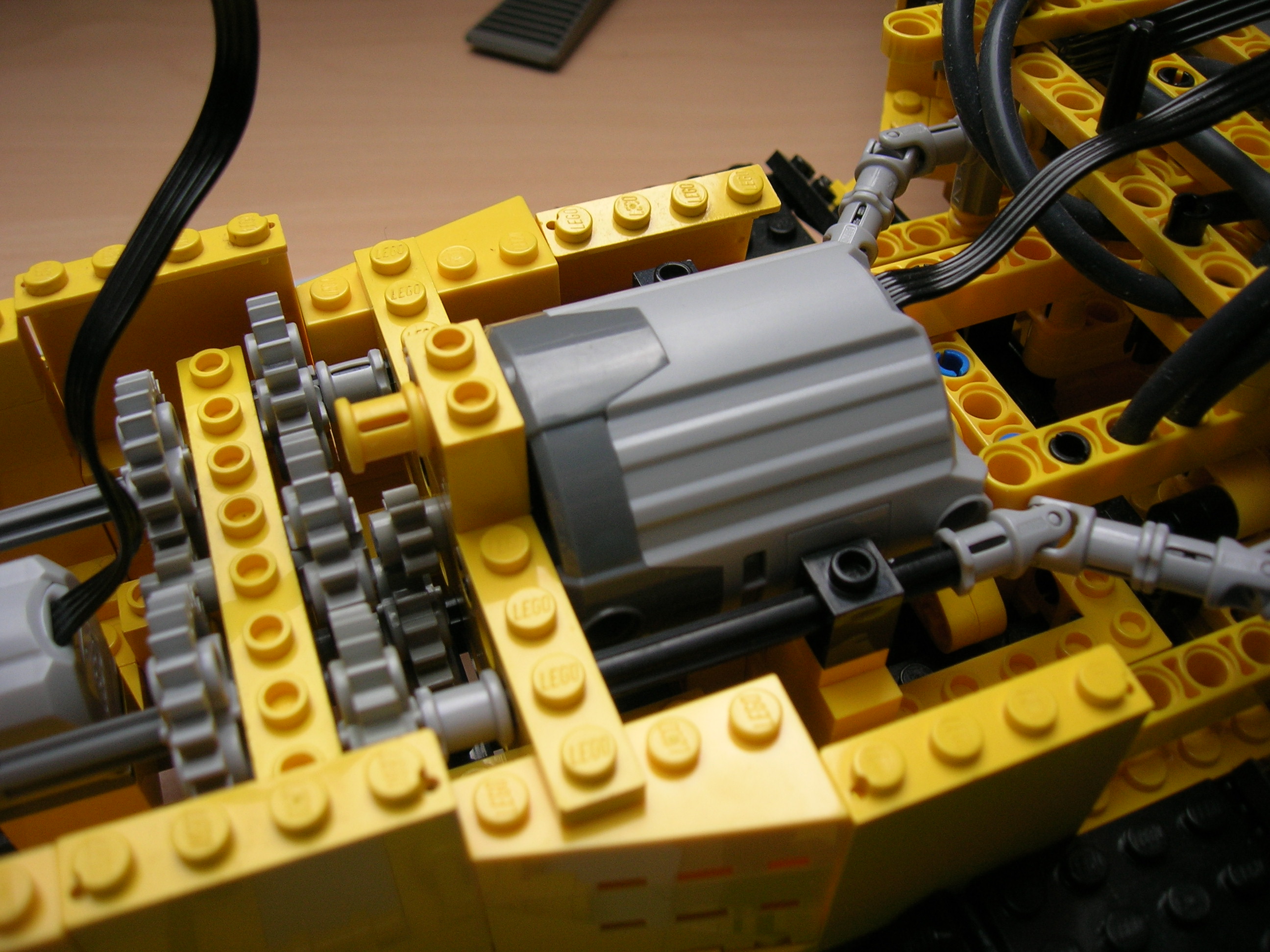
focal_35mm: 34
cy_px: 476
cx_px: 635
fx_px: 1247
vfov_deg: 41.8
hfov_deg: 54.0
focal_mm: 5.7
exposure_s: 1/77.2
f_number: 2.9
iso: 50
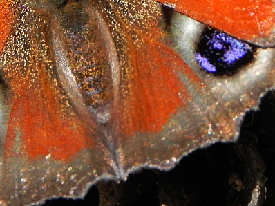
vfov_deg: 7.7
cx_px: 57
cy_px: 11
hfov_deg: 10.2
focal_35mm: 193
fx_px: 1532
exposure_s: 1/570
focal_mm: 13.4
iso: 160
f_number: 5
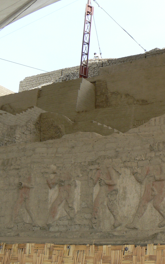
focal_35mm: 68
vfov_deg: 30.2
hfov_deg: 18.7
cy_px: 146
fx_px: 489
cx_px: 158
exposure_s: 1/250
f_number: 5.6
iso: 80
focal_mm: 6
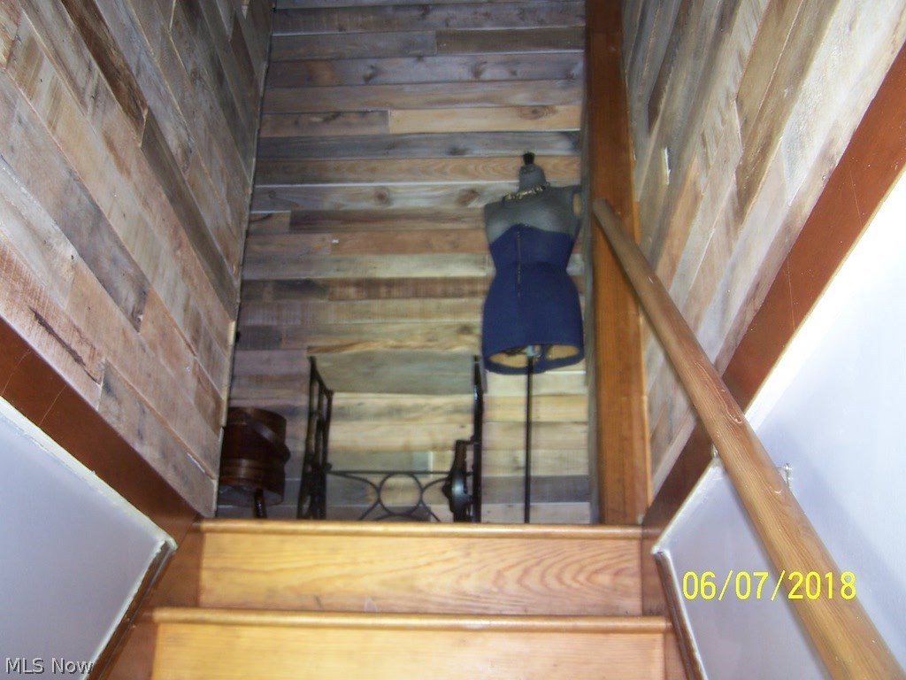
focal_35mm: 38
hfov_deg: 49.0
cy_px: 340
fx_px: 995
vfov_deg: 37.7
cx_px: 453
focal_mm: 6.3
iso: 80
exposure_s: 1/2
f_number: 2.8
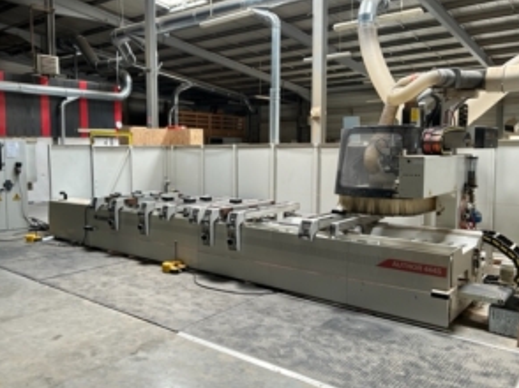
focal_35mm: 31
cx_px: 229
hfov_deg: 58.2
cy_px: 183
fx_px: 464
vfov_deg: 45.4
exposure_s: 1/121
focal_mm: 5.7
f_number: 1.5
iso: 125
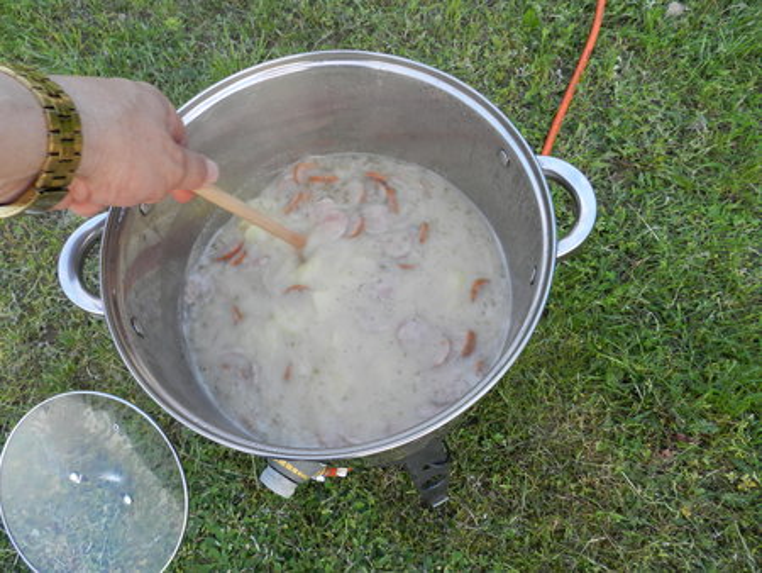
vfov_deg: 58.9
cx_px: 381
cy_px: 286
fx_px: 507
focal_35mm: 23
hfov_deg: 73.9
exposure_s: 1/60
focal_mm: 4
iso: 160
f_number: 3.4
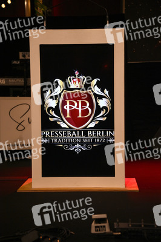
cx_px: 80
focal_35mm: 92
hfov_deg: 14.8
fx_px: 618
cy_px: 121
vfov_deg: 22.2
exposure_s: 1/250
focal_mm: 92
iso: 800
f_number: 5.6
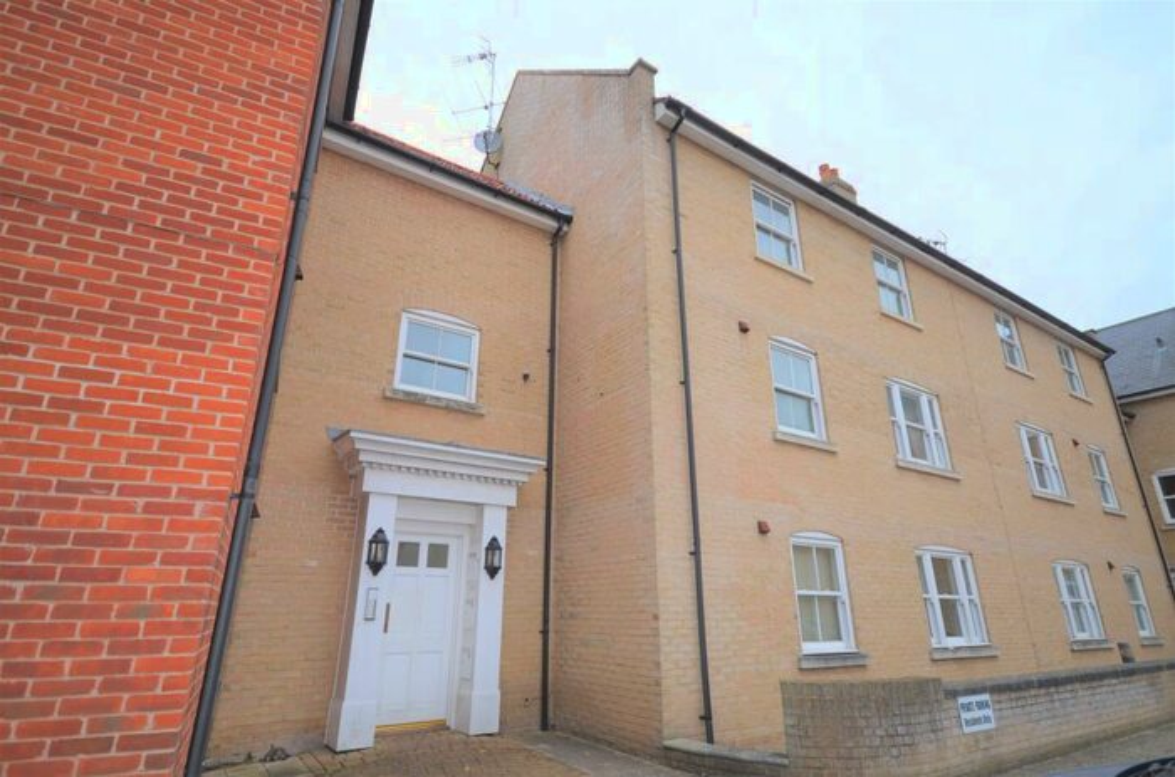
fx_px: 635
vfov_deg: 62.9
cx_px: 588
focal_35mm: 20
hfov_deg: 85.6
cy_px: 388
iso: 100
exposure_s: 1/200
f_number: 5
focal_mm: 13
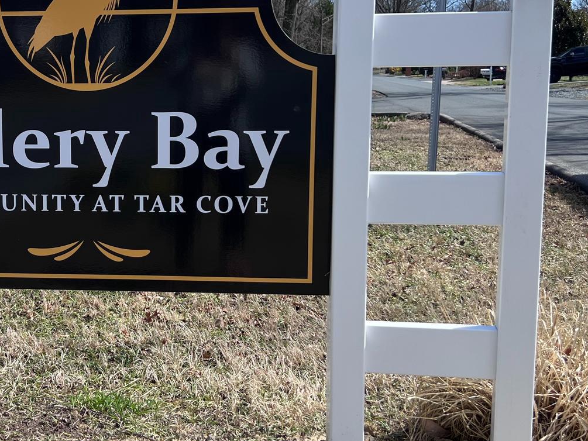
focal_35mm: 53
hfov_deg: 34.9
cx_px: 108
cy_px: 178
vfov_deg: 27.5
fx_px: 900
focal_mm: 5.7
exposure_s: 1/3460
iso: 50
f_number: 1.5
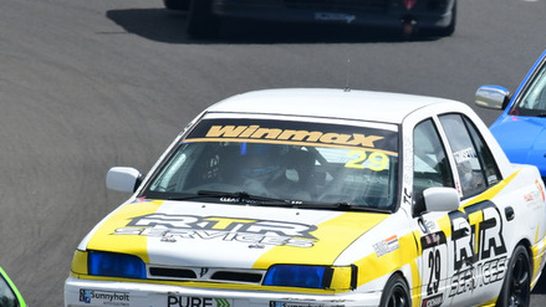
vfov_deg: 0.8
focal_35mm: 1433
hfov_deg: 1.5
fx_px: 20748
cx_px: 336
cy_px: 137
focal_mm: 500
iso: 250
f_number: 10
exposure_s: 1/640
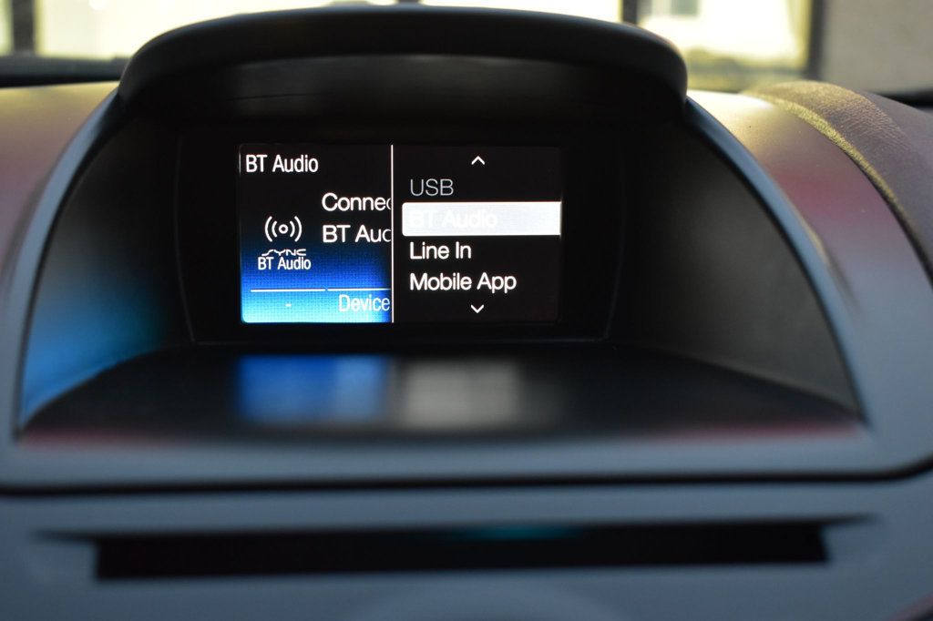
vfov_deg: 25.0
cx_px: 466
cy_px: 310
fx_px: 1399
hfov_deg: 36.9
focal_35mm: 54
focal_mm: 36
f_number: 5.6
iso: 1600
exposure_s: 1/15
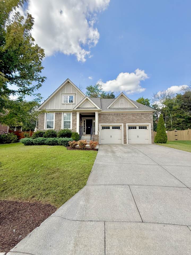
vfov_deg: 102.1
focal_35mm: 14
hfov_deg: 85.7
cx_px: 96
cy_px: 128
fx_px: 103
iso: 80
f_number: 2.2
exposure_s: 1/1464
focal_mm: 2.22
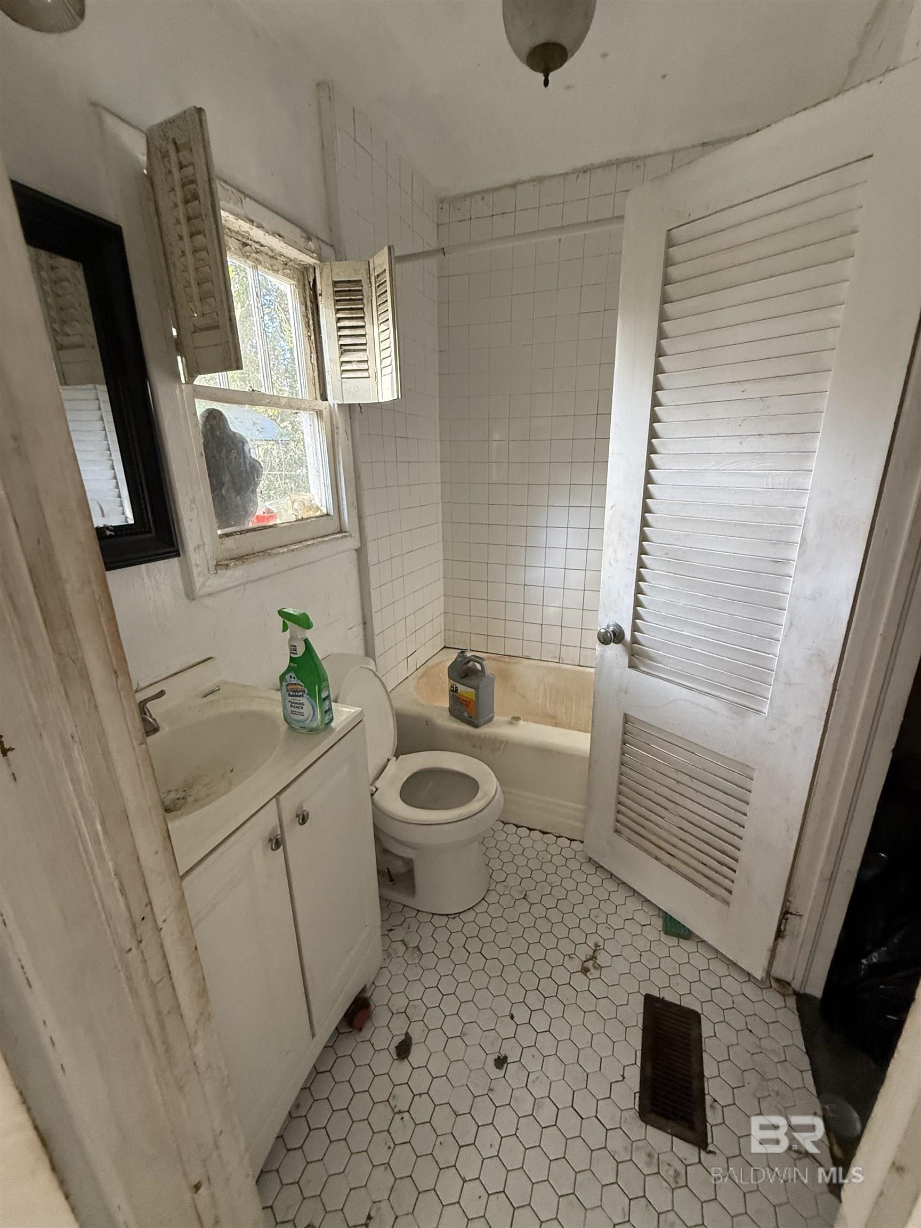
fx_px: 497
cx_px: 460
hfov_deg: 85.7
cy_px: 614
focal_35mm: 14
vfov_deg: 102.1
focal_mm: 2.22
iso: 400
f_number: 2.2
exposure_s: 1/99
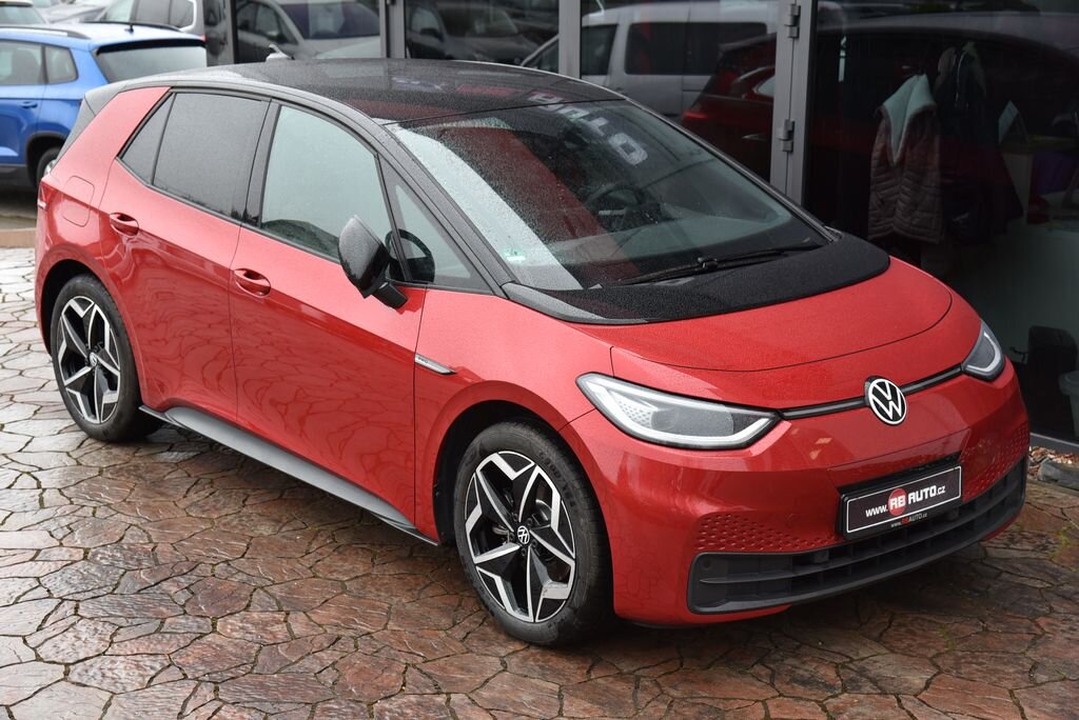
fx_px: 1859
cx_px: 540
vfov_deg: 21.9
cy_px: 360
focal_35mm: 62
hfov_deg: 32.4
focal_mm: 62
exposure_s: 1/125
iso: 500
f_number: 5.6
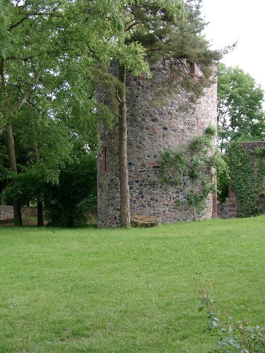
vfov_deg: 40.4
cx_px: 132
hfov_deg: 30.9
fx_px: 480
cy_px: 176
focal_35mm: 47
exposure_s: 1/95.2
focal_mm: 9.82
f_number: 4
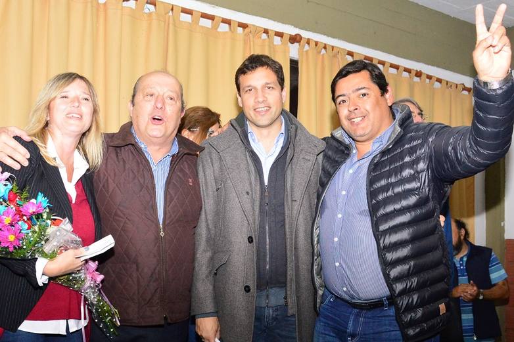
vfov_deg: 47.9
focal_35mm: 27
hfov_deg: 67.4
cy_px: 171
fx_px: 385
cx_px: 257
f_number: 5
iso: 1600
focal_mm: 18
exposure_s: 1/100
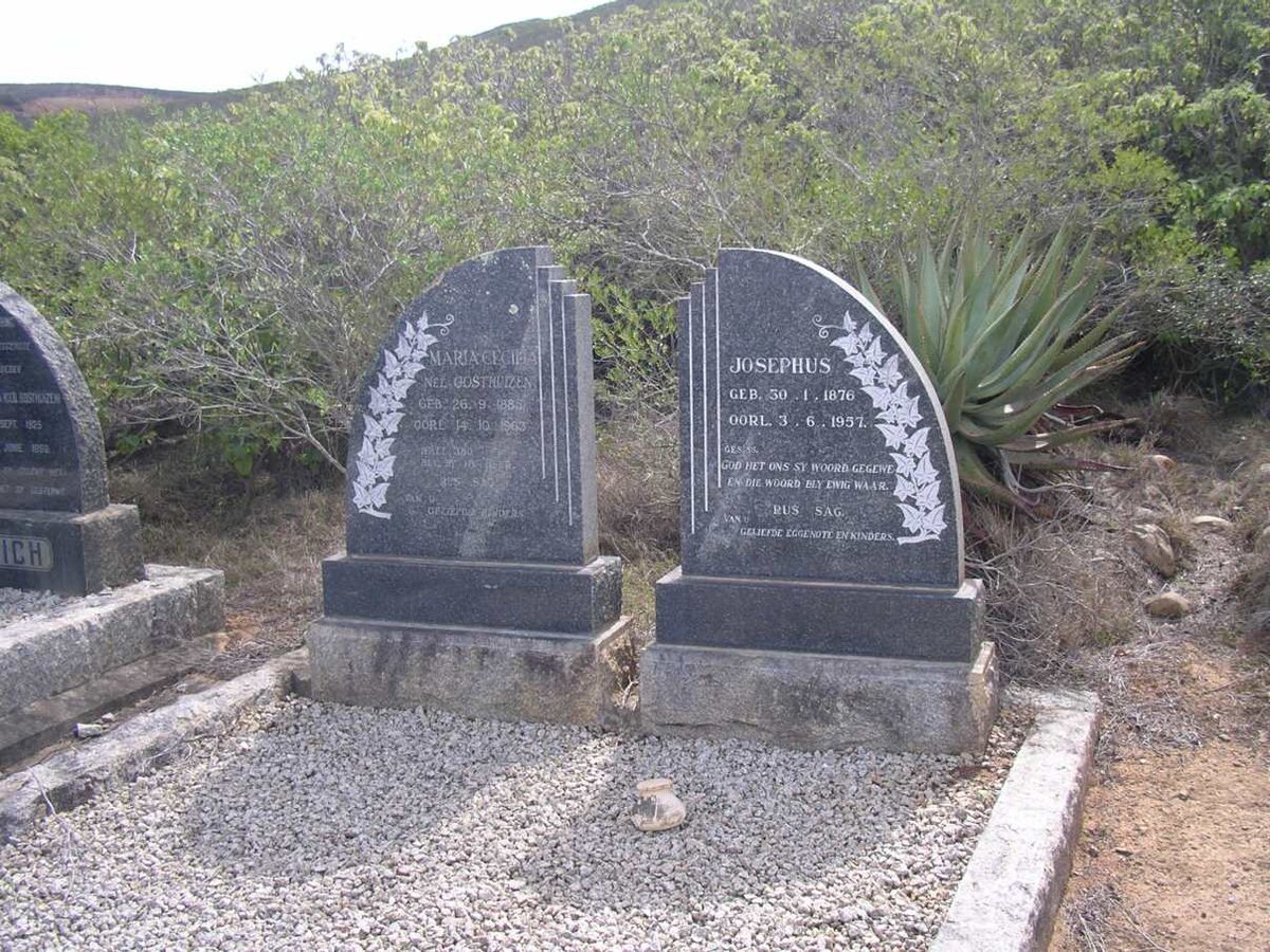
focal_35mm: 40
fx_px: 1468
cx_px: 635
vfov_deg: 36.0
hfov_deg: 46.8
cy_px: 476
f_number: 2.9
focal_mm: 6.3
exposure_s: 1/250
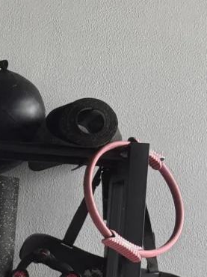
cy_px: 282
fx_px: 1493
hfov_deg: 7.7
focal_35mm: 187
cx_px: -144
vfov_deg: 10.5
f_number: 1.78
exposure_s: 1/100
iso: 100
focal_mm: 6.76
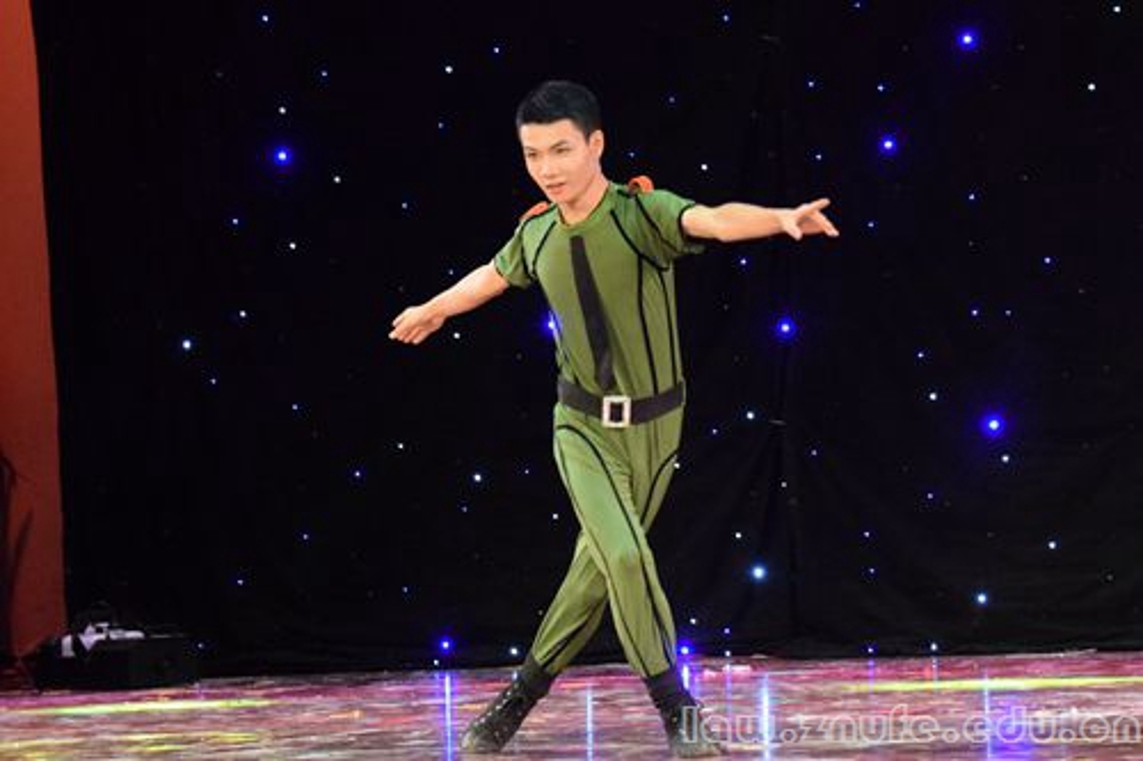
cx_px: 572
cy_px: 380
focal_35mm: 128
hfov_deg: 16.1
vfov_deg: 10.7
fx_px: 4047
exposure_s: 1/250
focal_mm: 85
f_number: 5
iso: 6400
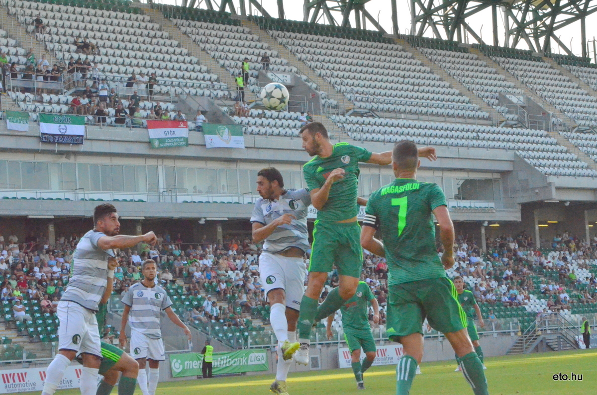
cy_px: 198
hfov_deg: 19.5
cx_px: 298
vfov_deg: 13.0
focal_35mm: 105
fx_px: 1738
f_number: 14
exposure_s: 1/3200
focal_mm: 70
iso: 6400
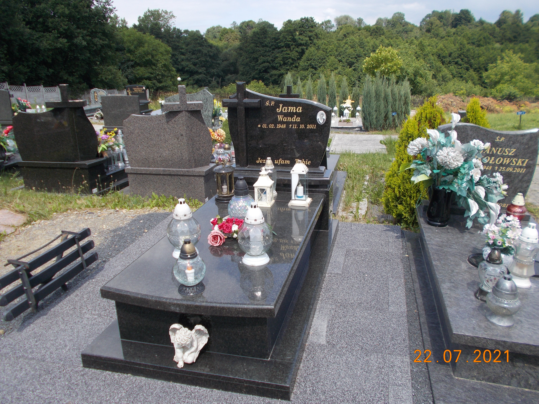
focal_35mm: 30
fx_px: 467
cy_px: 202
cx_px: 270
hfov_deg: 60.0
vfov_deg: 46.8
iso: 80
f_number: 8.6
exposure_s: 1/100
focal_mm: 5.3
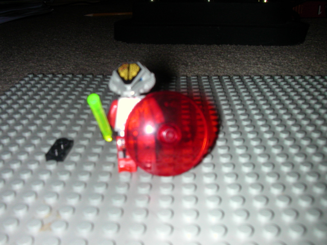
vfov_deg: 38.7
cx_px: 164
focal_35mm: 37
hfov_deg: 50.1
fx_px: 350
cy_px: 122
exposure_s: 1/59.9
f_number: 2.7
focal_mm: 5.6
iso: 100
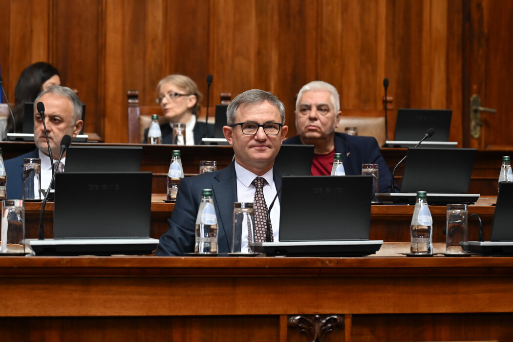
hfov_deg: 19.5
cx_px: 256
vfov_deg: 13.0
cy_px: 171
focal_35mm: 105
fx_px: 1496
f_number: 2.8
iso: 2000
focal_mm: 70
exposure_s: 1/800
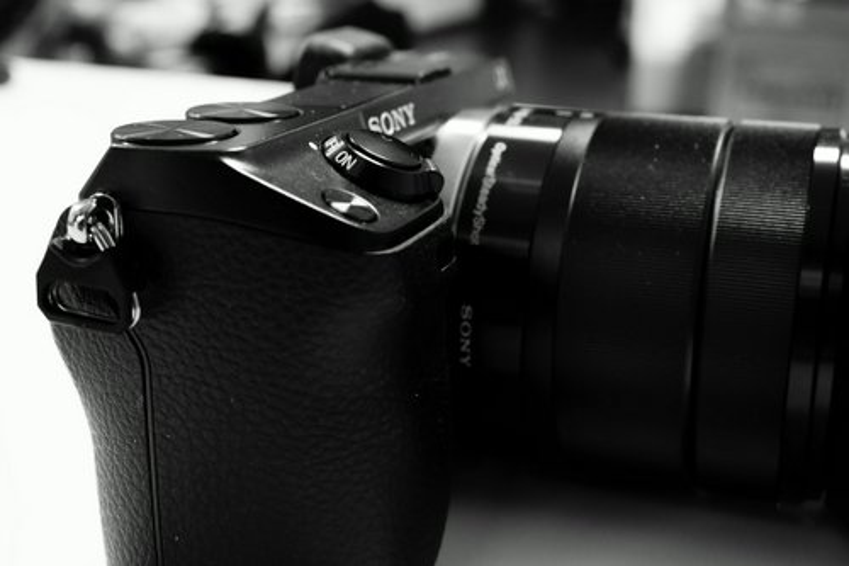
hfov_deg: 43.6
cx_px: 424
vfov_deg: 29.8
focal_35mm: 45
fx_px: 1061
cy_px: 283
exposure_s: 1/6
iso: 1600
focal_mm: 30
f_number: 9
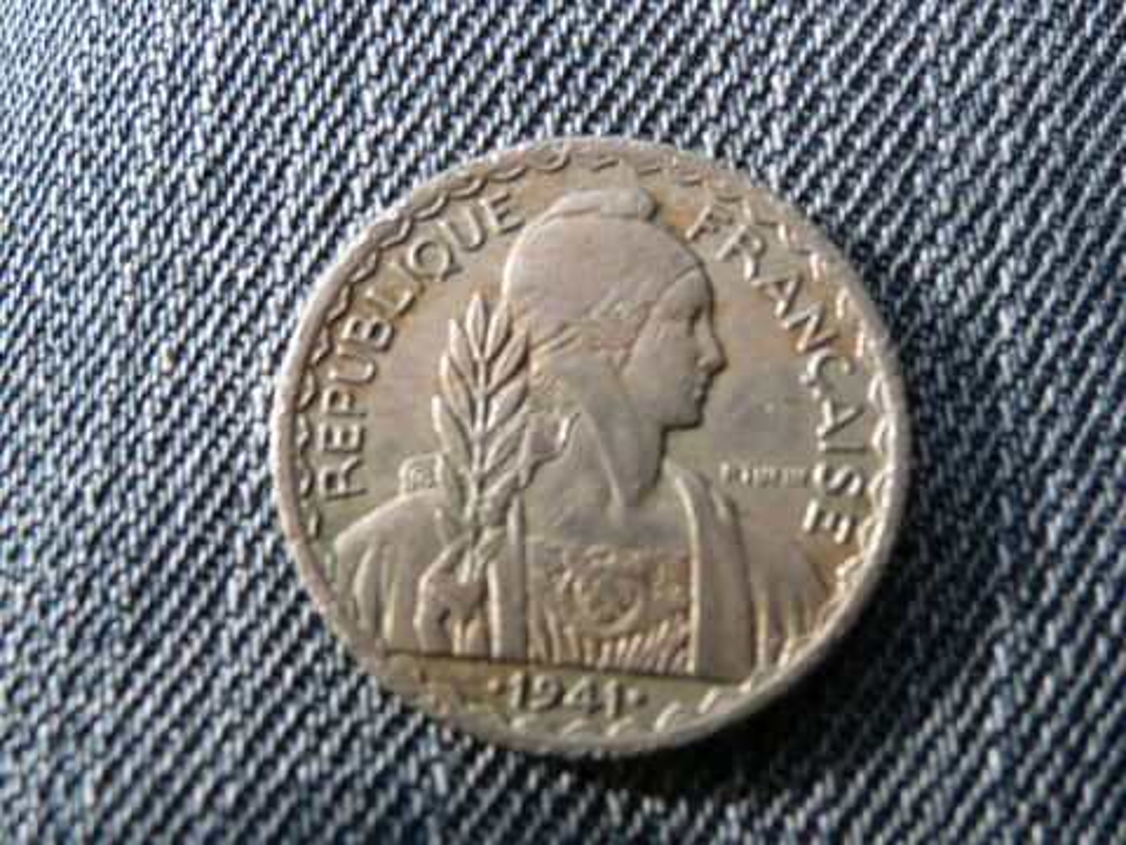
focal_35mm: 36
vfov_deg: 39.7
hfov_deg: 51.4
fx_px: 1171
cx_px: 563
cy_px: 422
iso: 100
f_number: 3.4
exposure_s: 1/100
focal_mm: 4.9
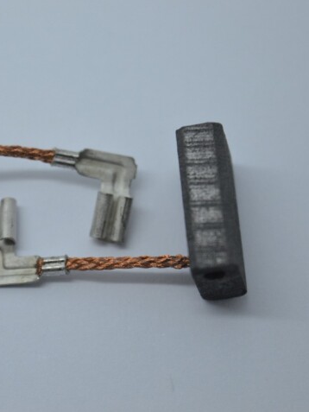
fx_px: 1424
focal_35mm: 120
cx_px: 69
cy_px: 206
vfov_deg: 16.4
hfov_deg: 12.3
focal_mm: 55
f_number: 5.6
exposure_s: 1/125
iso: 400
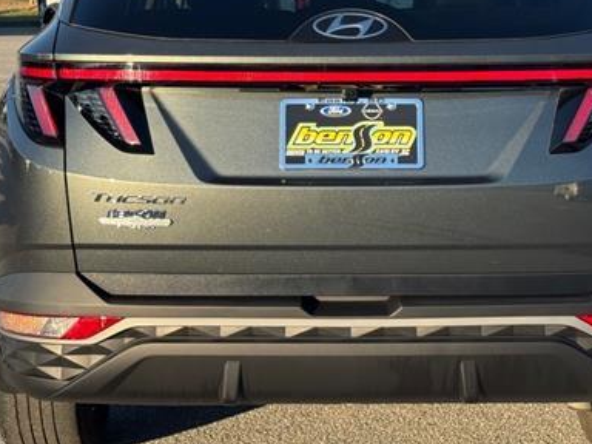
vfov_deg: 18.3
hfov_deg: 24.4
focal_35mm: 80
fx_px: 1368
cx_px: 328
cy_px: 102
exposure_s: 1/1427
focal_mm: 6.76
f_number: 1.78
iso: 64
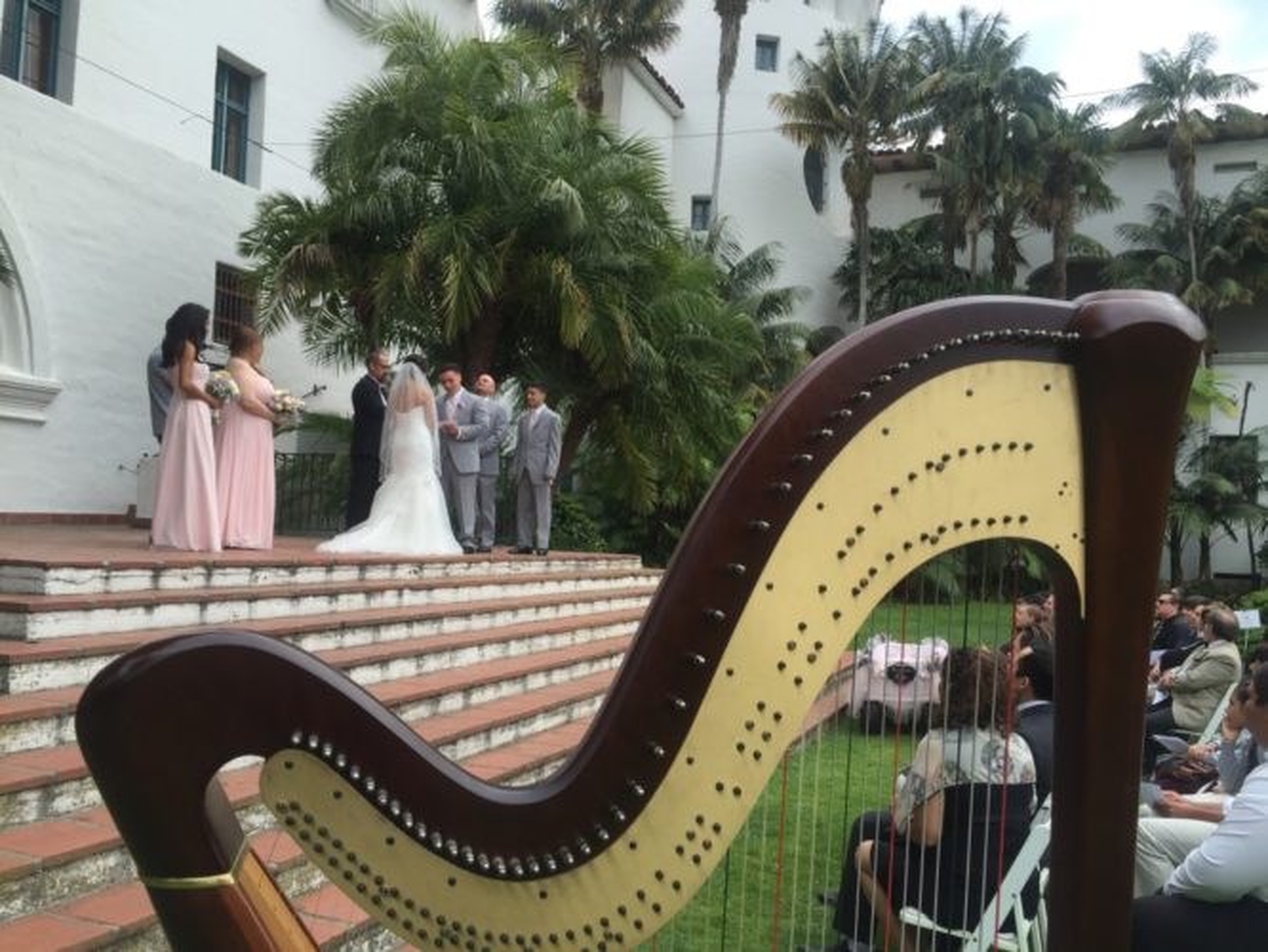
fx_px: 1063
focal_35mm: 29
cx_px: 634
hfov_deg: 61.6
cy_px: 476
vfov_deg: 48.3
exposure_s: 1/807
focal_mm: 4.15
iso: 32
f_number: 2.2
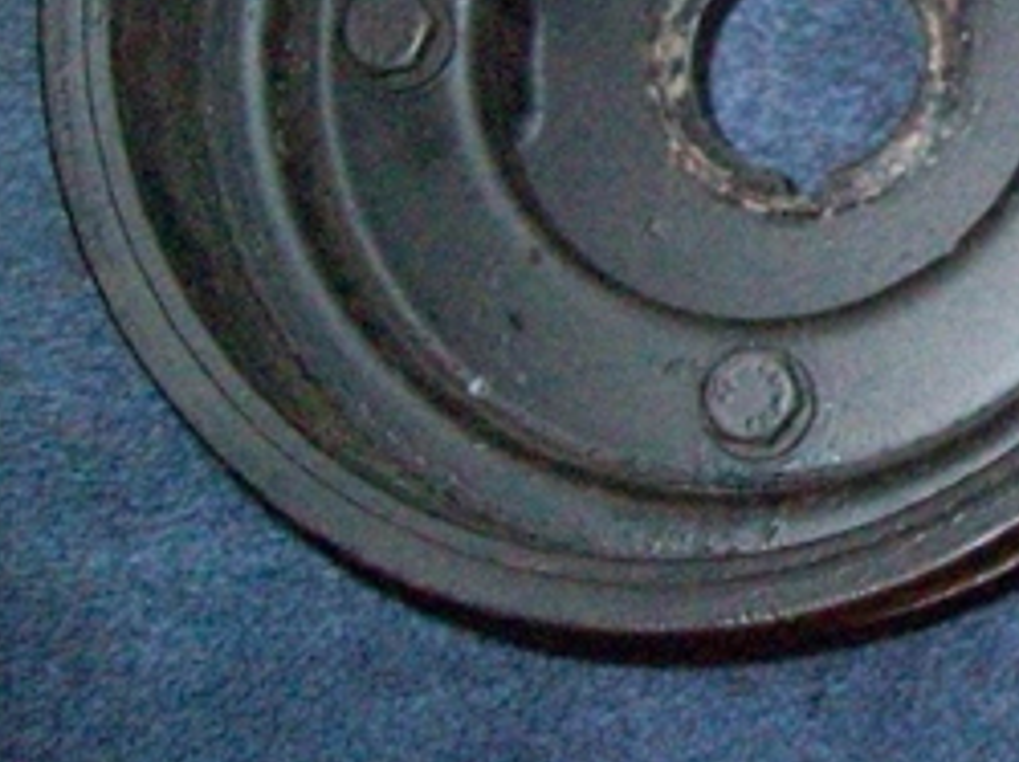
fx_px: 2970
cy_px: -43
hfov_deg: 17.9
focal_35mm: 101
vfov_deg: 14.3
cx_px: 1414
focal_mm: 6
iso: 800
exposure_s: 1/128
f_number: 2.7
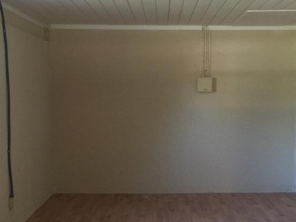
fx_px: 436
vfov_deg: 28.5
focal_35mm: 51
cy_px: 129
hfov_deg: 37.4
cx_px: 163
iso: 80
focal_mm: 4.15
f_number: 2.2
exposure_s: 1/15
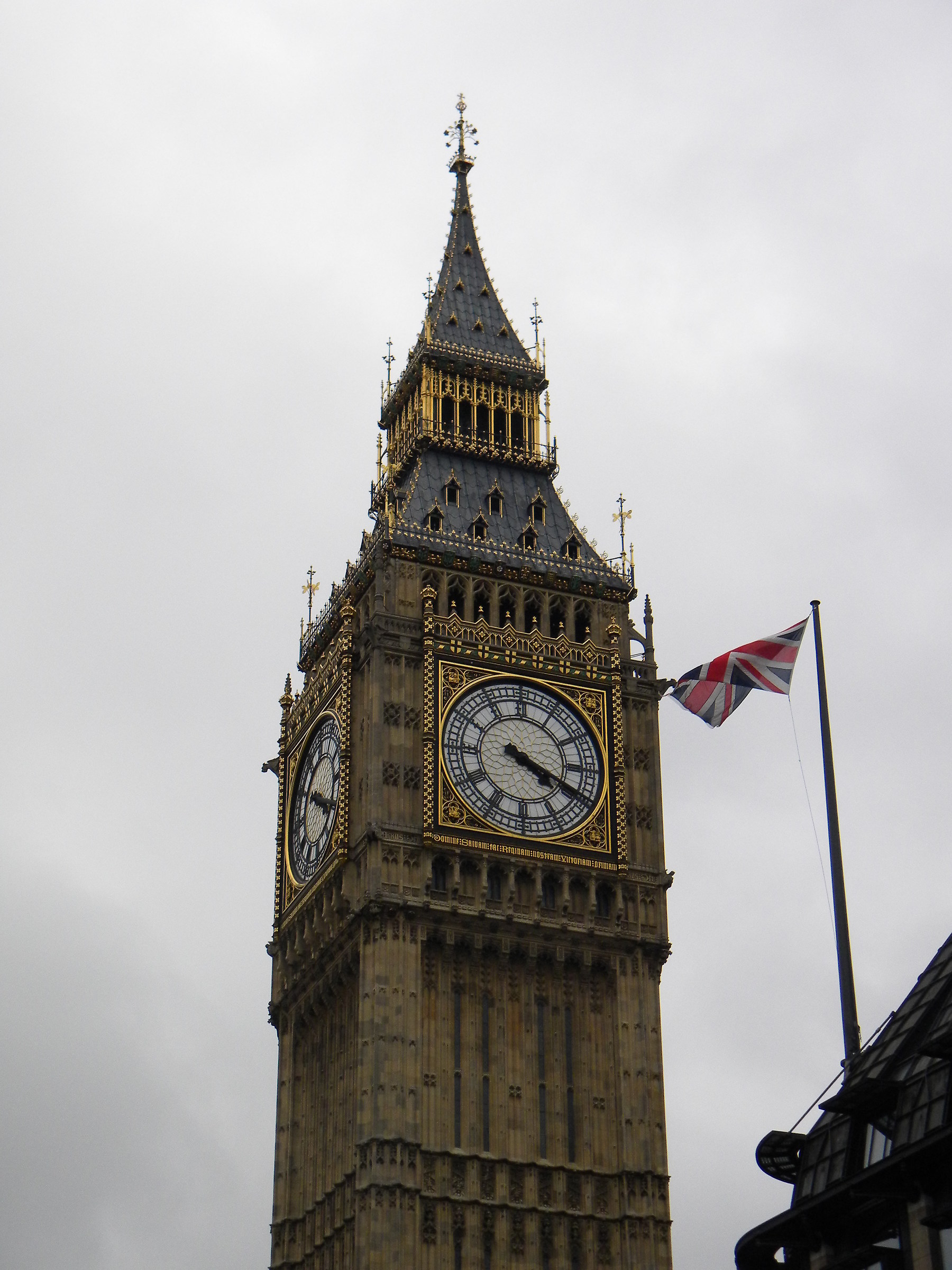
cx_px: 476
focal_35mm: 67
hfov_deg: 21.9
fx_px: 2457
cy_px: 635
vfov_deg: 29.0
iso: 214
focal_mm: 12.2
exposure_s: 1/500
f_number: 4.3
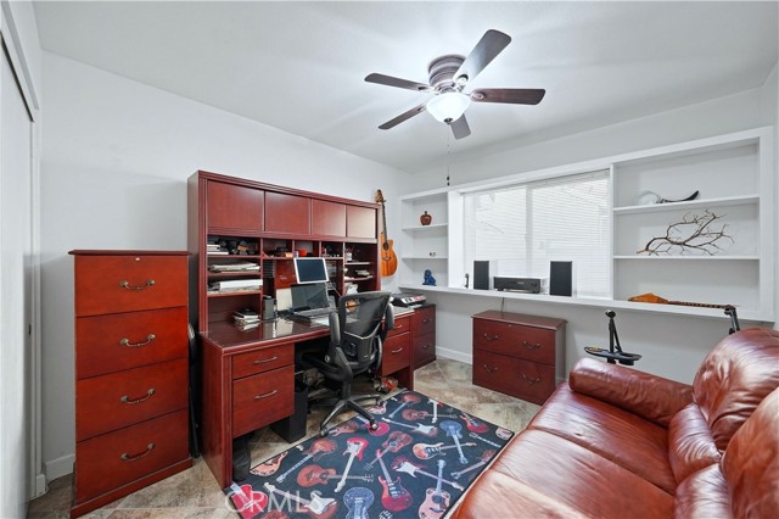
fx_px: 281
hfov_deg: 108.4
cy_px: 260
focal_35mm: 13
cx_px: 390
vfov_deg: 85.4
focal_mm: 13
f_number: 5
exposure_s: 1/400
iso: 1000
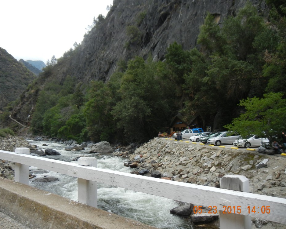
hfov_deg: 55.6
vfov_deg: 45.8
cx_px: 133
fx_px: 271
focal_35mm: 32
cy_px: 117
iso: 160
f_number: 3.5
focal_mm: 5.4
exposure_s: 1/811
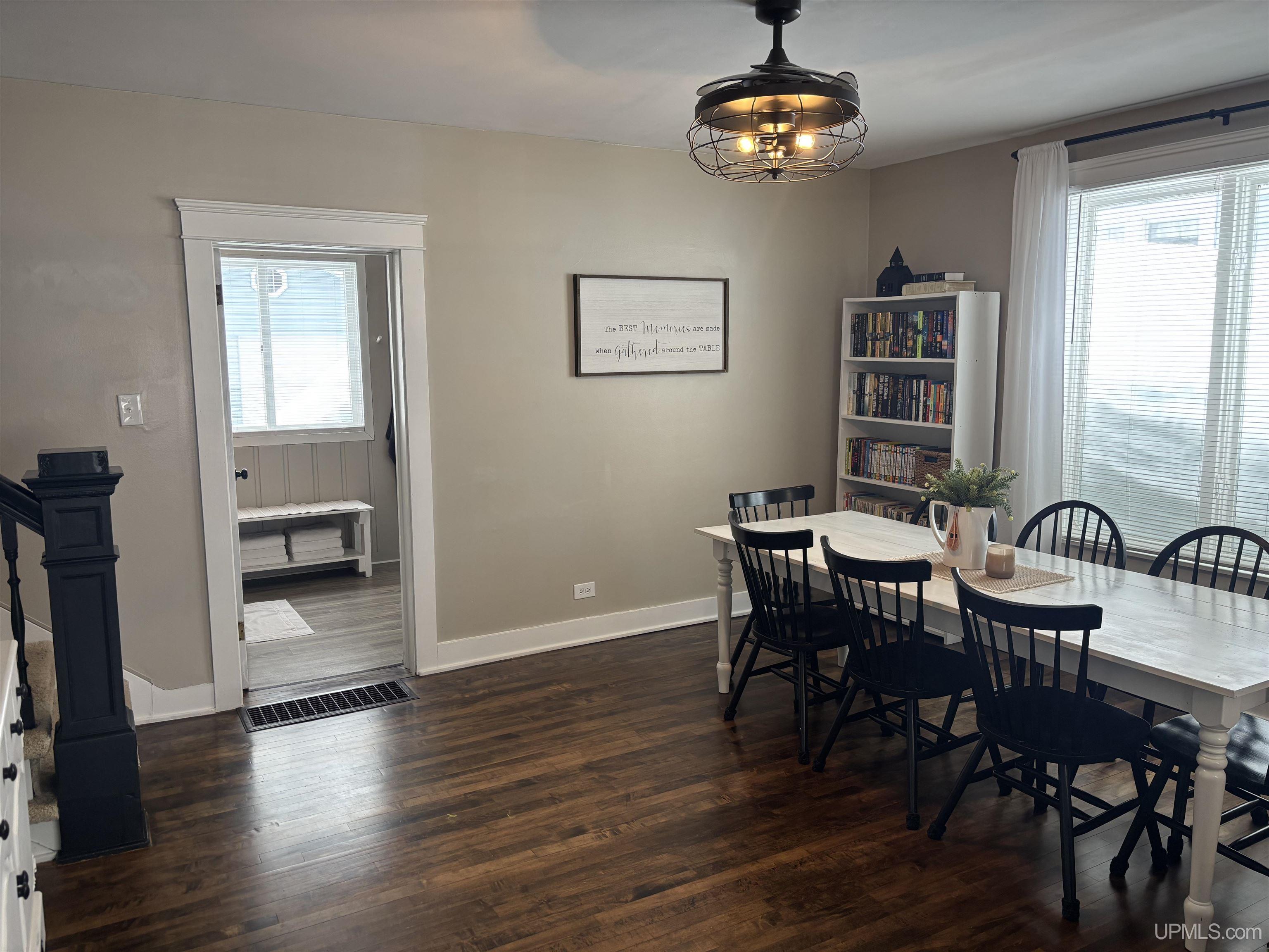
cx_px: 634
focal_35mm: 26
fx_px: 953
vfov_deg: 53.1
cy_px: 476
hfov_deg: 67.3
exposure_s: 1/120
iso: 125
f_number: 1.6
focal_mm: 5.96
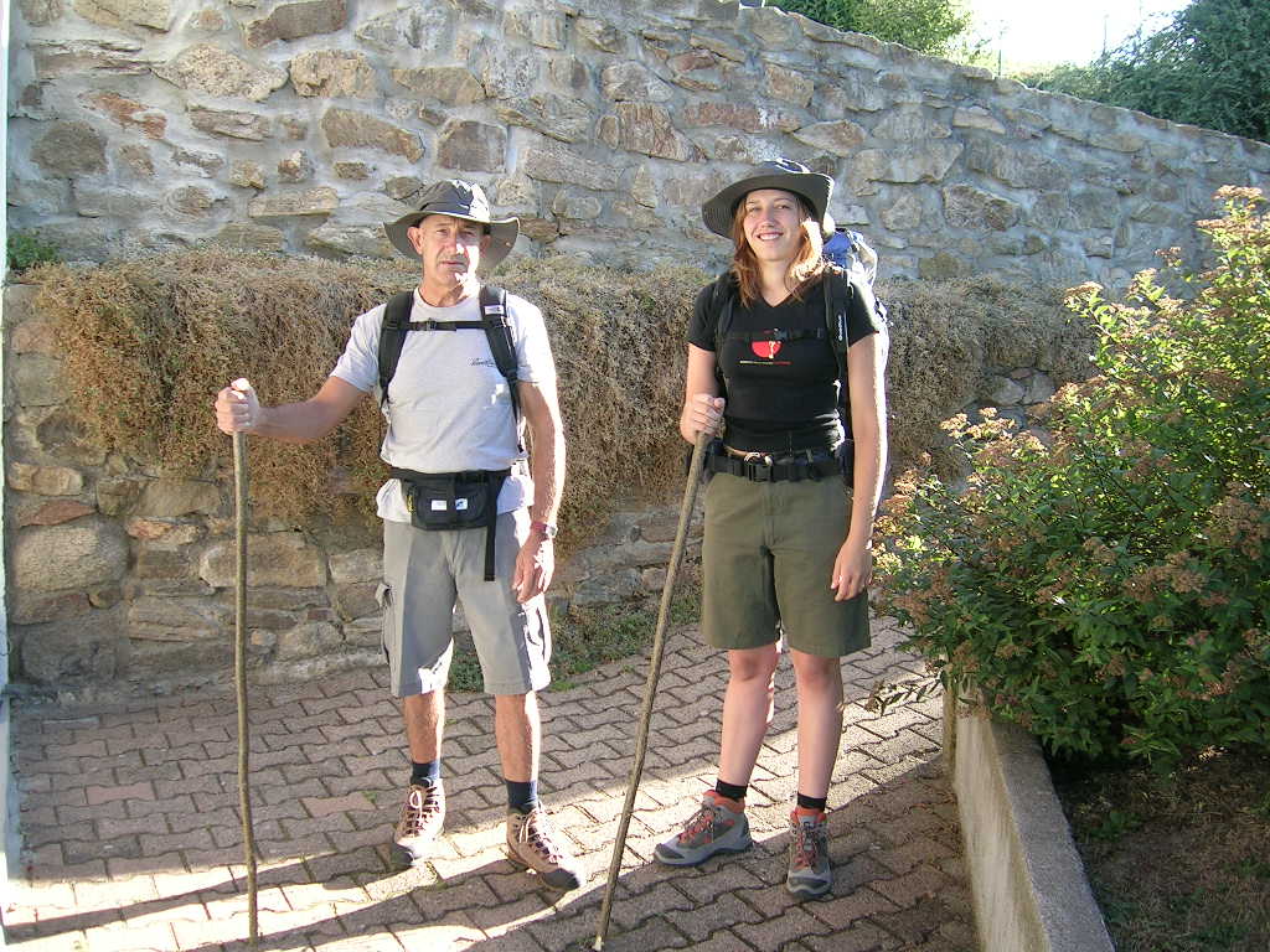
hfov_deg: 52.6
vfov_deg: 40.7
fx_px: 1284
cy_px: 476
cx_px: 635
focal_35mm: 35
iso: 50
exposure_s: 1/89.7
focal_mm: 5.4
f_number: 2.8
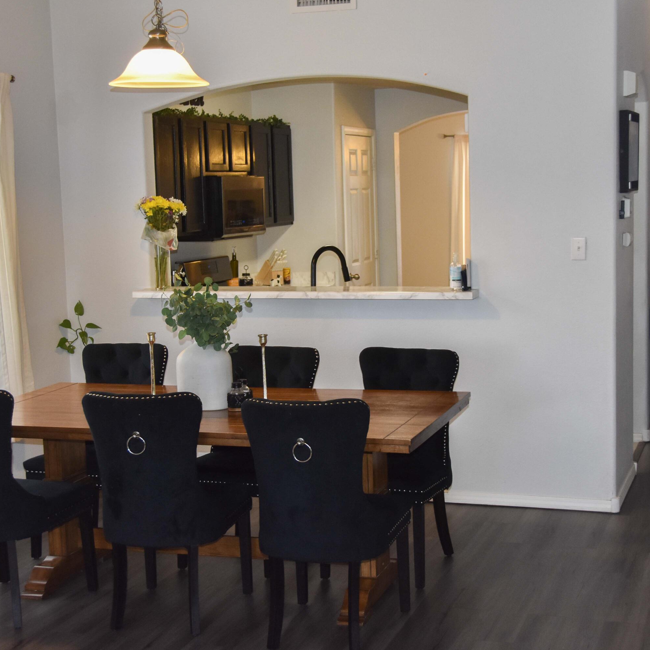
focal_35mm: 60
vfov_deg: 28.8
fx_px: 1267
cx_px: 335
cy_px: 325
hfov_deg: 28.8
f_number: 5
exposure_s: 1/100
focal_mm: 31
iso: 1000
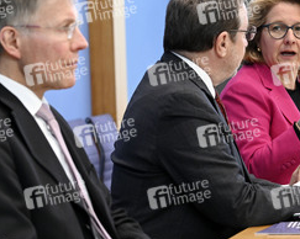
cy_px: 102
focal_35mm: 183
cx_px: 196
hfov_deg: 10.5
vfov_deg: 8.4
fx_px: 1624
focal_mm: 105
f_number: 5.6
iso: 2500
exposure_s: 1/400
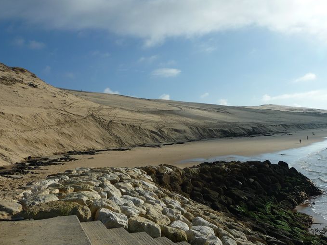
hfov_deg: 55.2
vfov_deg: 42.9
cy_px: 126
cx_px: 181
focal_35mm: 33
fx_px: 312
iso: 100
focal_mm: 4.7
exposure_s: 1/400
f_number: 8
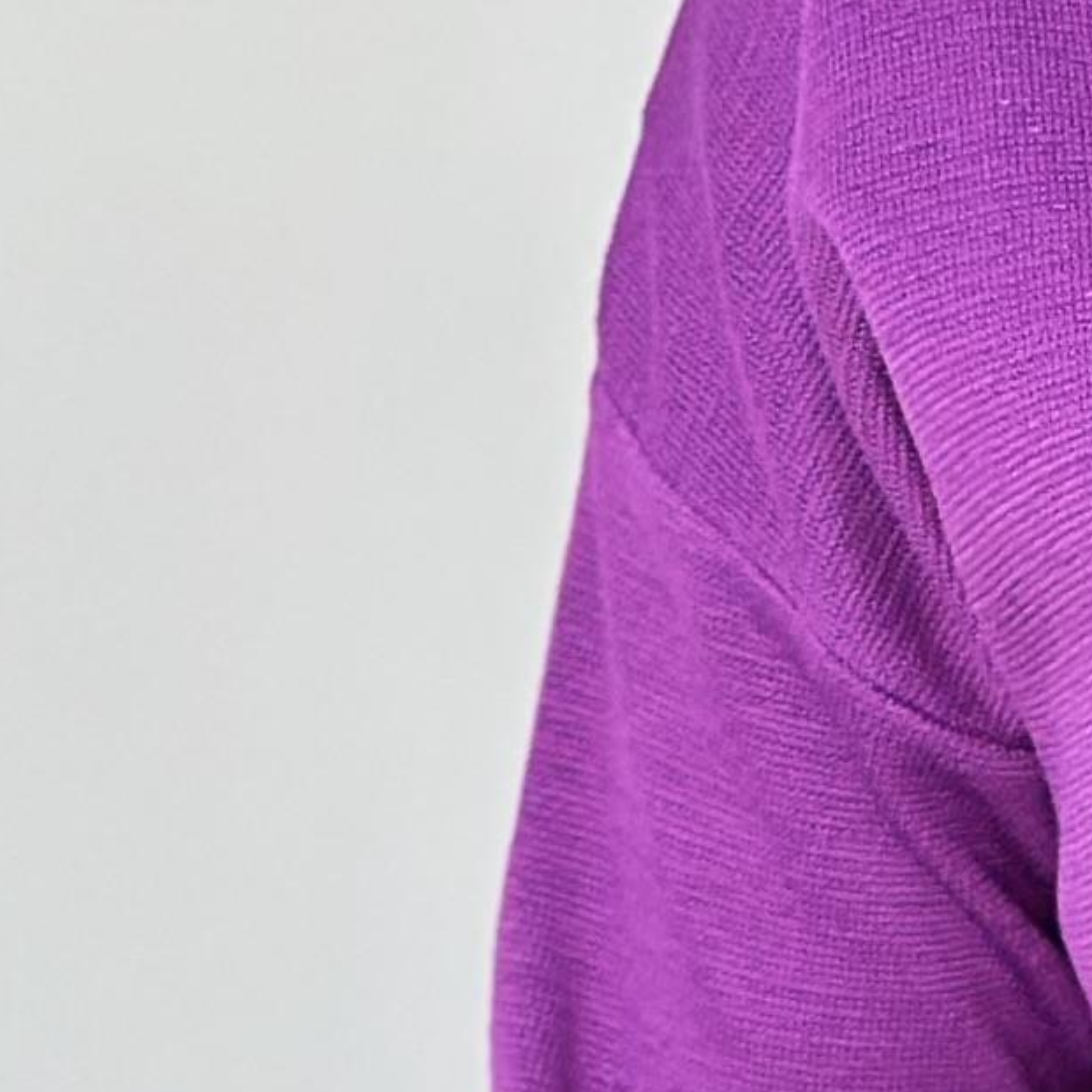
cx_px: 1948
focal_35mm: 276
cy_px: 550
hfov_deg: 6.2
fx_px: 9851
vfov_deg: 6.3
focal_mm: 6.86
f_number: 1.78
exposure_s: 1/100
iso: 125
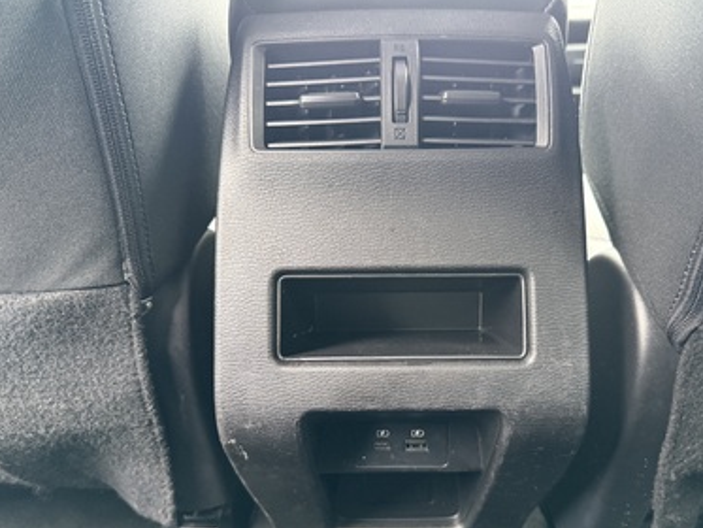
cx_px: 390
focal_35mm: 27
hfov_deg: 65.1
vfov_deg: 51.3
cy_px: 286
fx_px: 549
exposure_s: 1/60
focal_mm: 6.76
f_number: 1.78
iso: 800
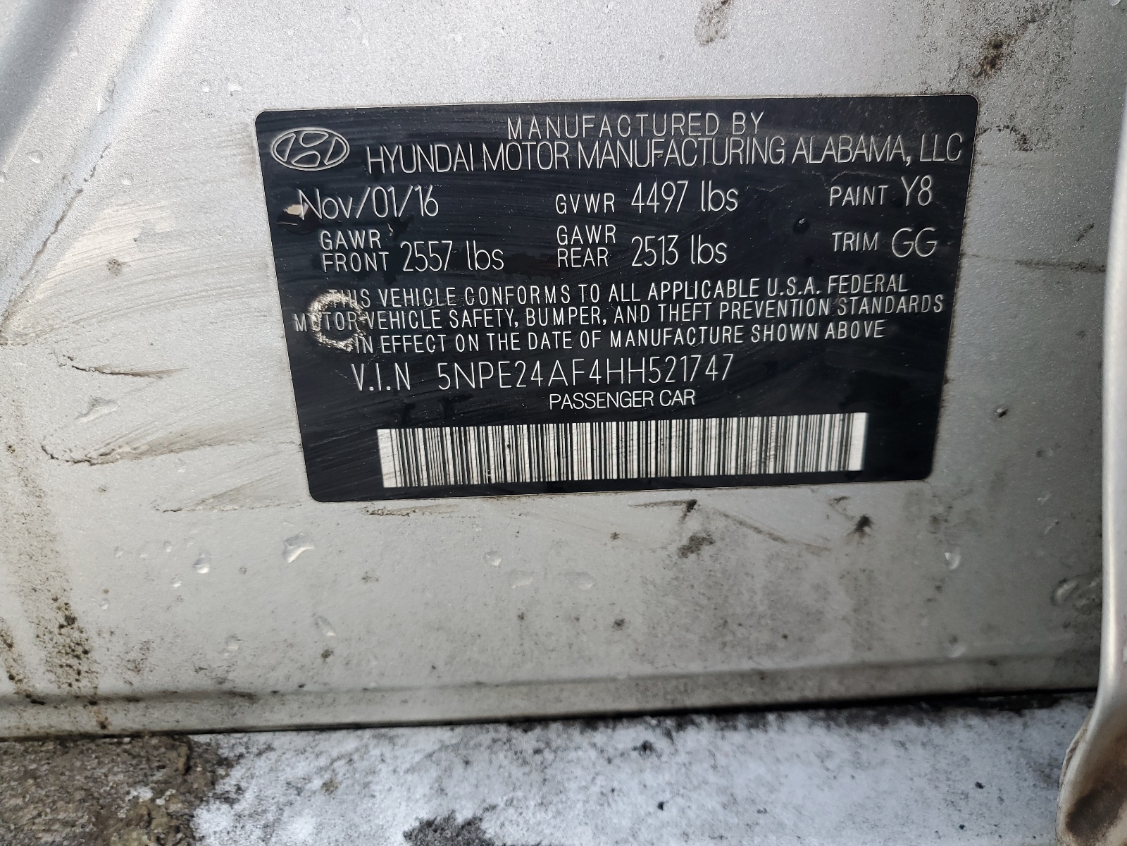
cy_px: 423
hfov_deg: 67.3
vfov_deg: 53.1
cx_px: 564
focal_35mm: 26
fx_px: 846
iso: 58
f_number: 1.5
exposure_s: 1/120
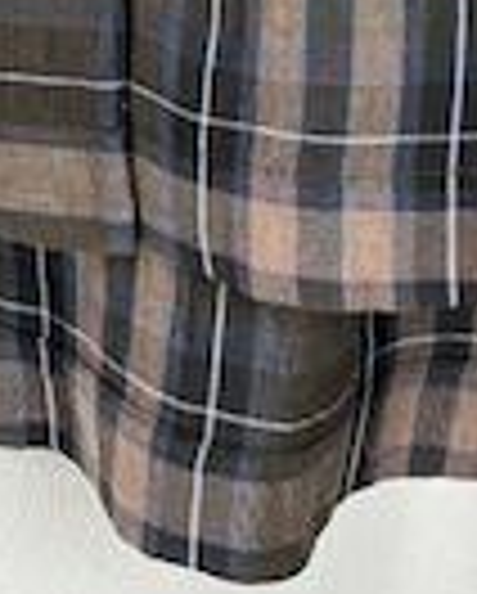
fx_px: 3310
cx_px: -27
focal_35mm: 188
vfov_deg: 9.0
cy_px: -952
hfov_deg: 8.2
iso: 64
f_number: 1.6
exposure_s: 1/100
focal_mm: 5.96
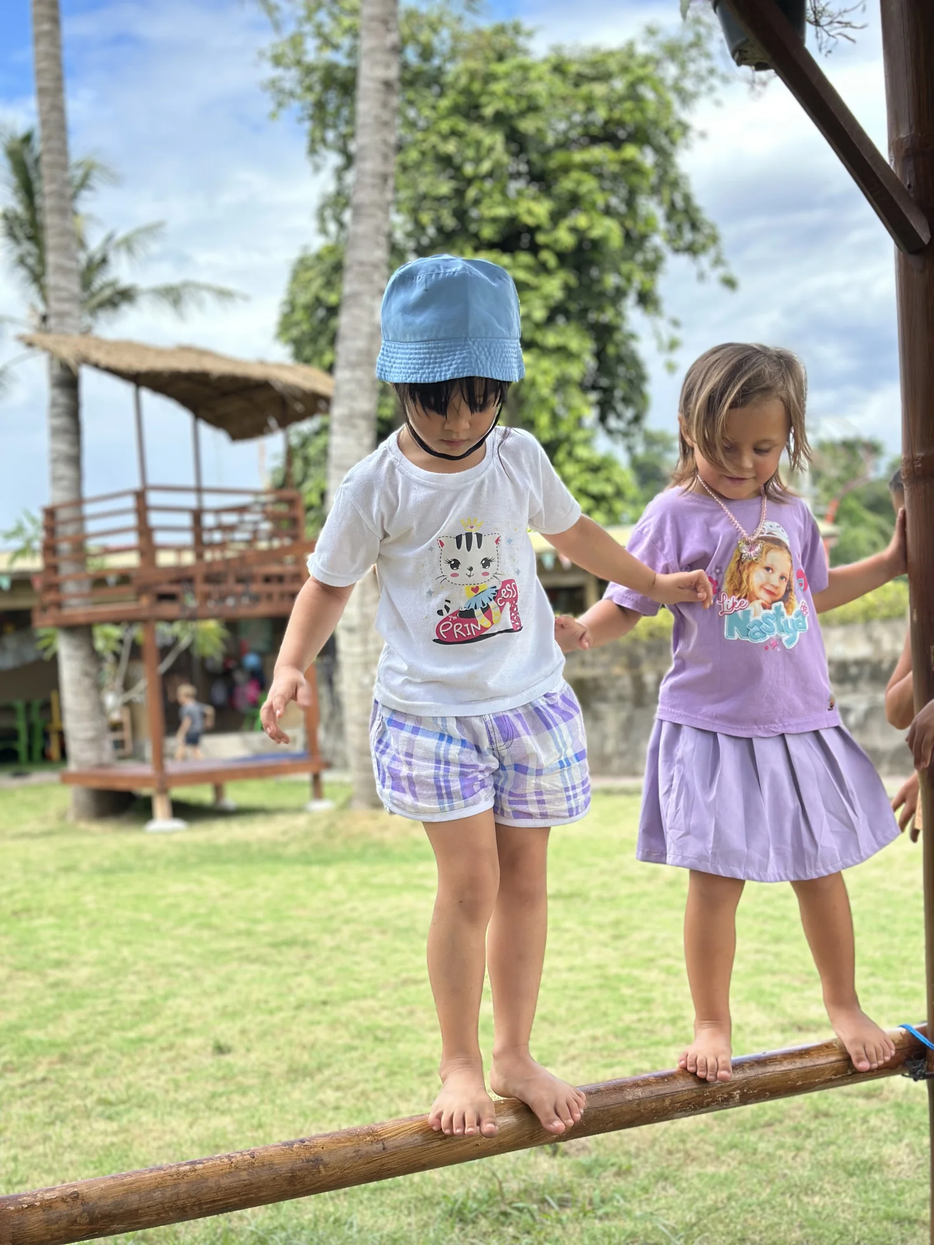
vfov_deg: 39.7
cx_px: 467
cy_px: 622
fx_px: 1727
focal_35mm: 48
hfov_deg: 30.3
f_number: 1.78
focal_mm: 6.86
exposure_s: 1/1916
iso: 80
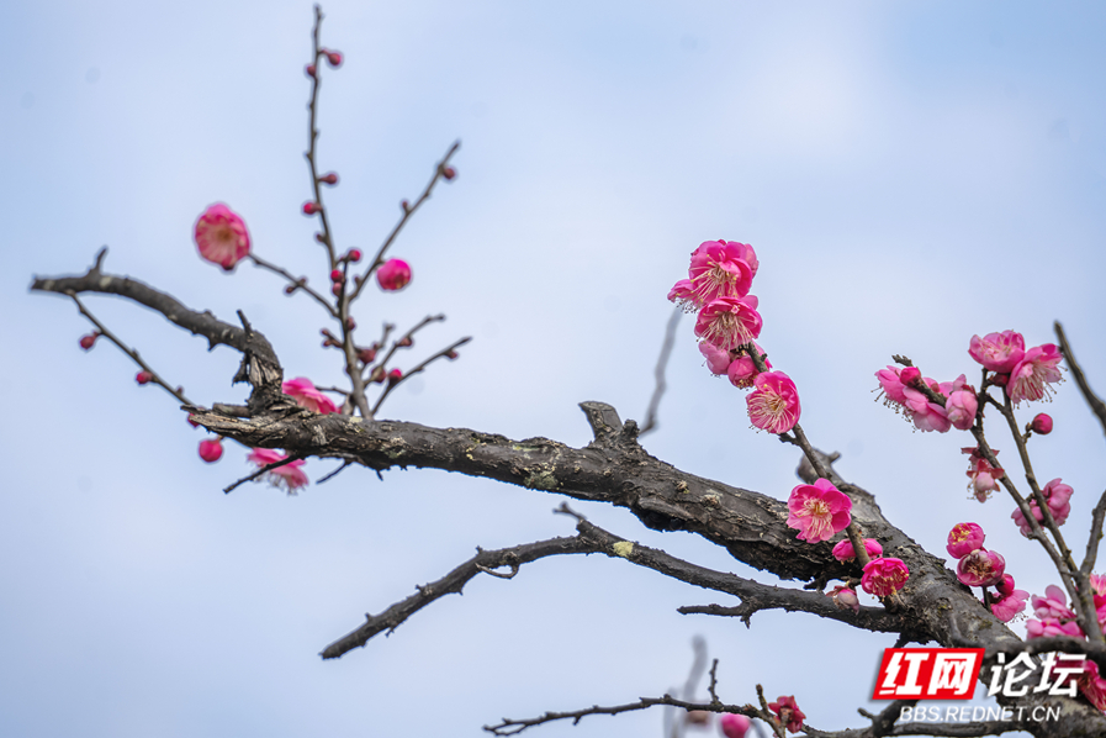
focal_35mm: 223
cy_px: 333
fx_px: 6851
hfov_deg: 9.2
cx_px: 497
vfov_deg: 6.2
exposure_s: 1/100
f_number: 5.6
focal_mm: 200
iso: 100
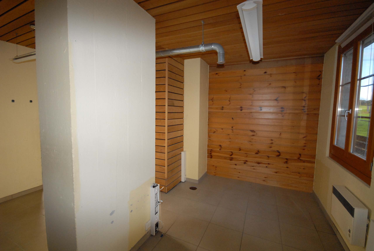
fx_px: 156
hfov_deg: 100.3
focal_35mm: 15
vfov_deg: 77.6
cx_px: 187
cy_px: 126
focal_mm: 10
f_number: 4
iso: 1000
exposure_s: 1/250
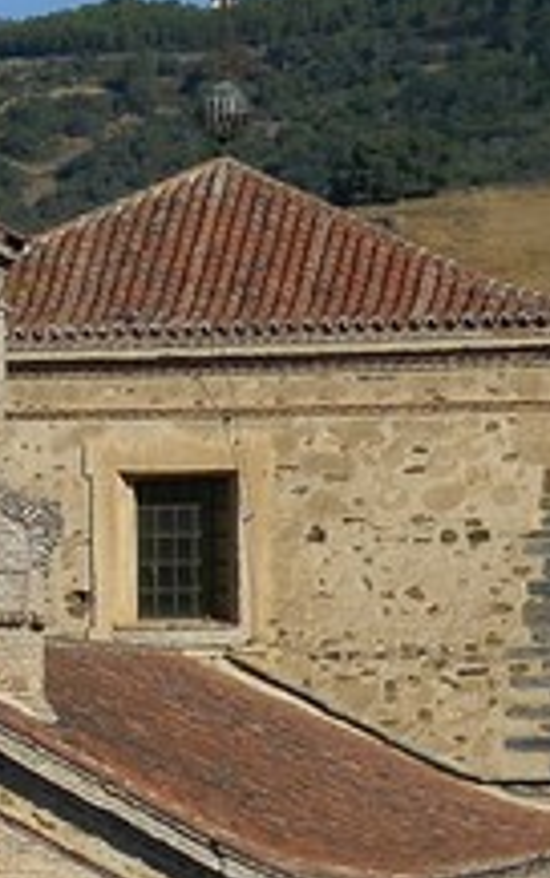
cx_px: -2386
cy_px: 676
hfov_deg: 4.2
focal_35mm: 270
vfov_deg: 7.8
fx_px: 6463
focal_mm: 36
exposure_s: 1/250
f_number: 14
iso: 100
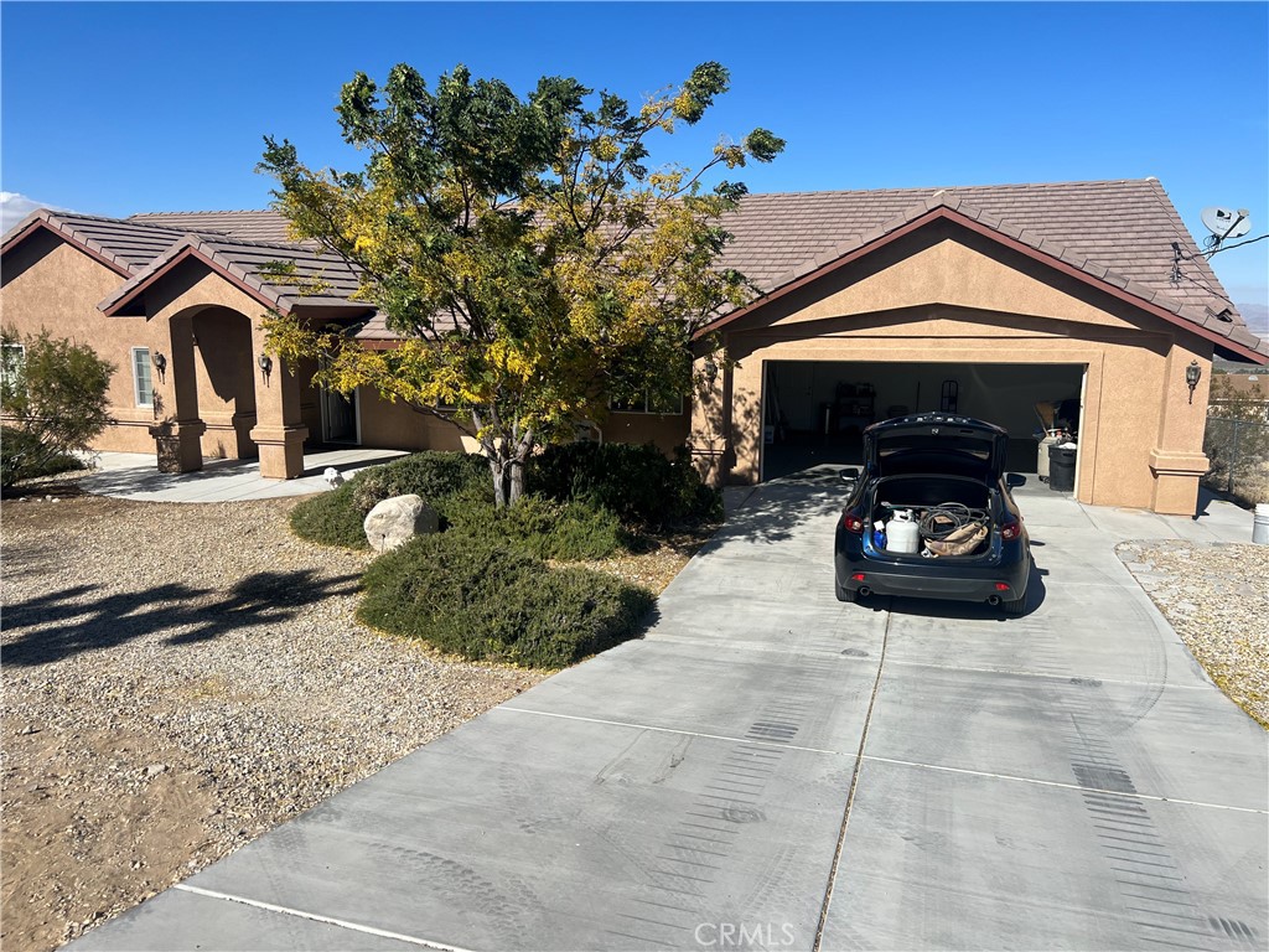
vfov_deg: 53.1
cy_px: 476
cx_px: 634
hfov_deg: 67.3
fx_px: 953
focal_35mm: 26
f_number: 1.5
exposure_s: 1/6211
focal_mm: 5.7
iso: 50
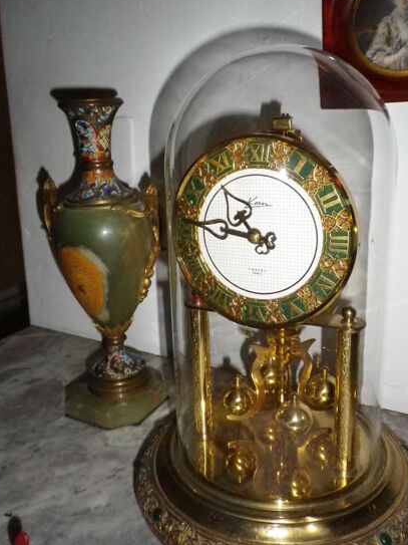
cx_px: 208
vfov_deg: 55.3
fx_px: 519
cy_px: 258
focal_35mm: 33
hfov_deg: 42.9
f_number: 3.5
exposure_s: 1/100
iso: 800
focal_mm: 5.05
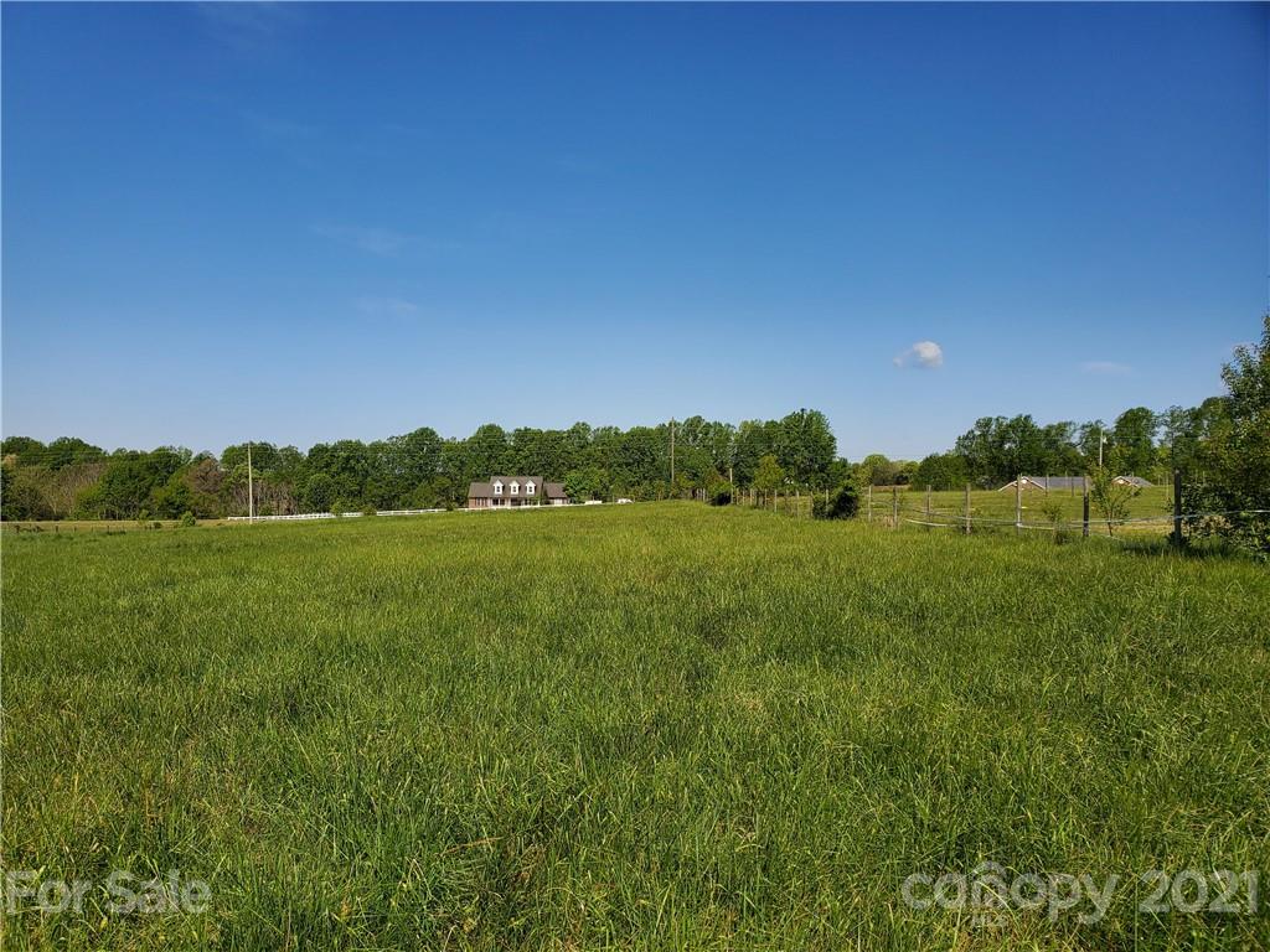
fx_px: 954
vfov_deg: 53.1
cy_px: 476
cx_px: 635
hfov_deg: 67.3
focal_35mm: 26
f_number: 2.4
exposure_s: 1/2339
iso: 50
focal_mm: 4.3
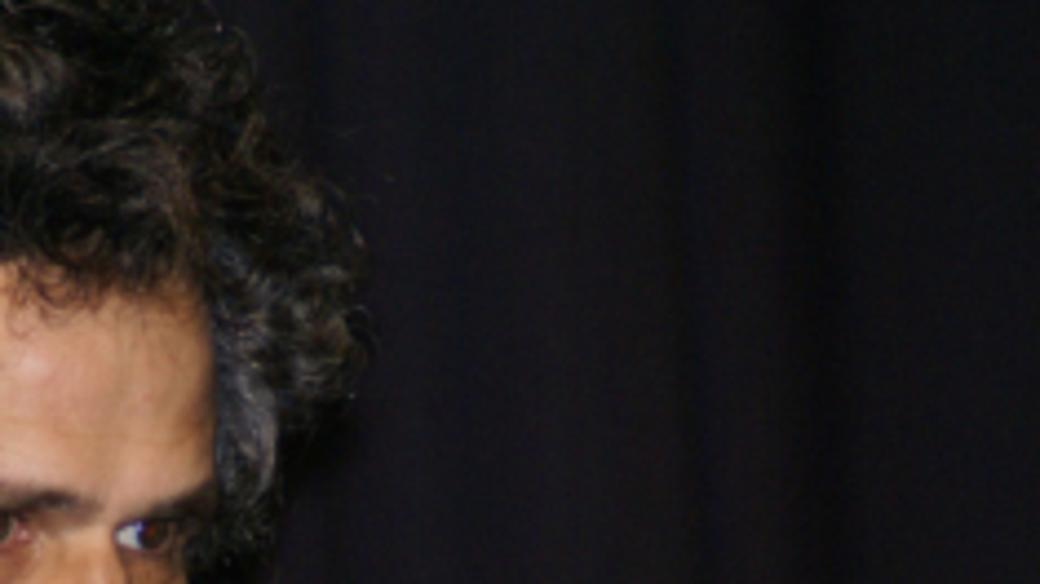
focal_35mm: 601
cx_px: 115
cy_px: 597
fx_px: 16568
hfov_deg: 3.6
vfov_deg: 2.0
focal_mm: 200
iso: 400
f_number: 4.5
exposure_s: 1/125
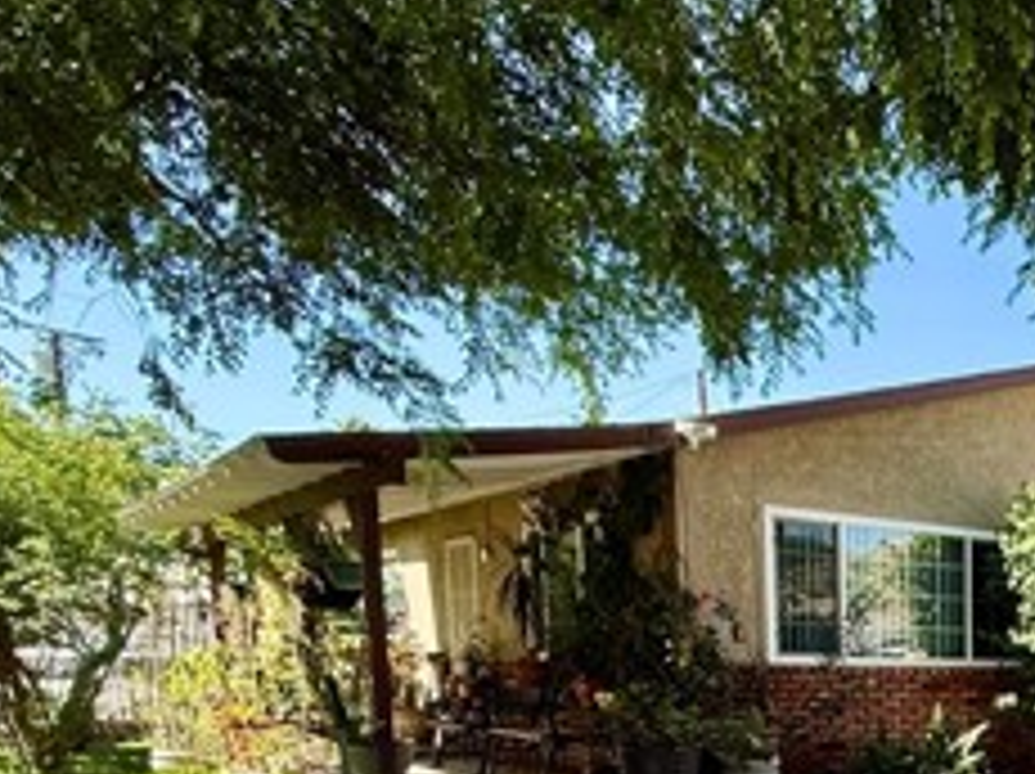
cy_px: 788
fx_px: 1165
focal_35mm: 39
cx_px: 1346
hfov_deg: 34.2
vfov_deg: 33.4
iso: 64
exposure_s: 1/596
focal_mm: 2.22
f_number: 2.2
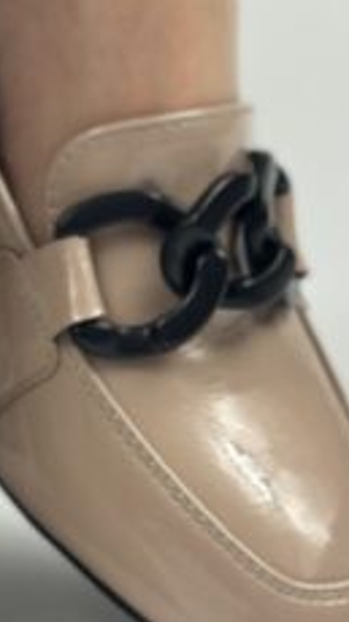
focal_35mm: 182
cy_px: 32
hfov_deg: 6.5
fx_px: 3001
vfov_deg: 11.7
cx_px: -279
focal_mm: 6.86
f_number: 1.78
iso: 80
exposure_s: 1/990
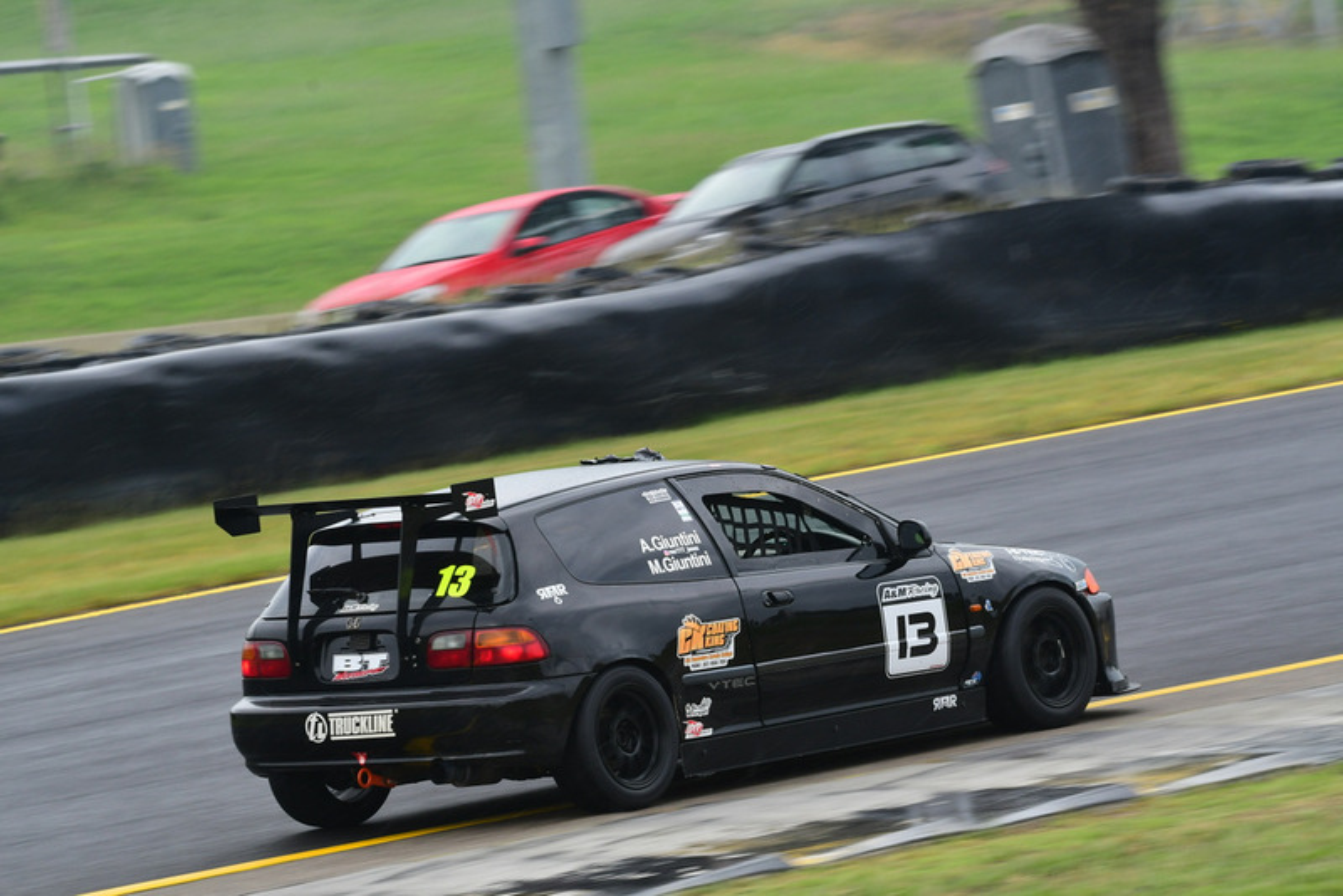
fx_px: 11195
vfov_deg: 4.6
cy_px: 448
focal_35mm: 300
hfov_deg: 6.9
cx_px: 672
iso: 500
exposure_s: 1/250
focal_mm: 200
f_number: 11
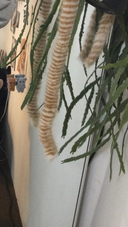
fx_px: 356
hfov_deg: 18.3
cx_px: -60
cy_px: 78
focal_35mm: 59
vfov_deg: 35.2
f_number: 2.4
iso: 125
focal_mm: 3.3
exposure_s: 1/30
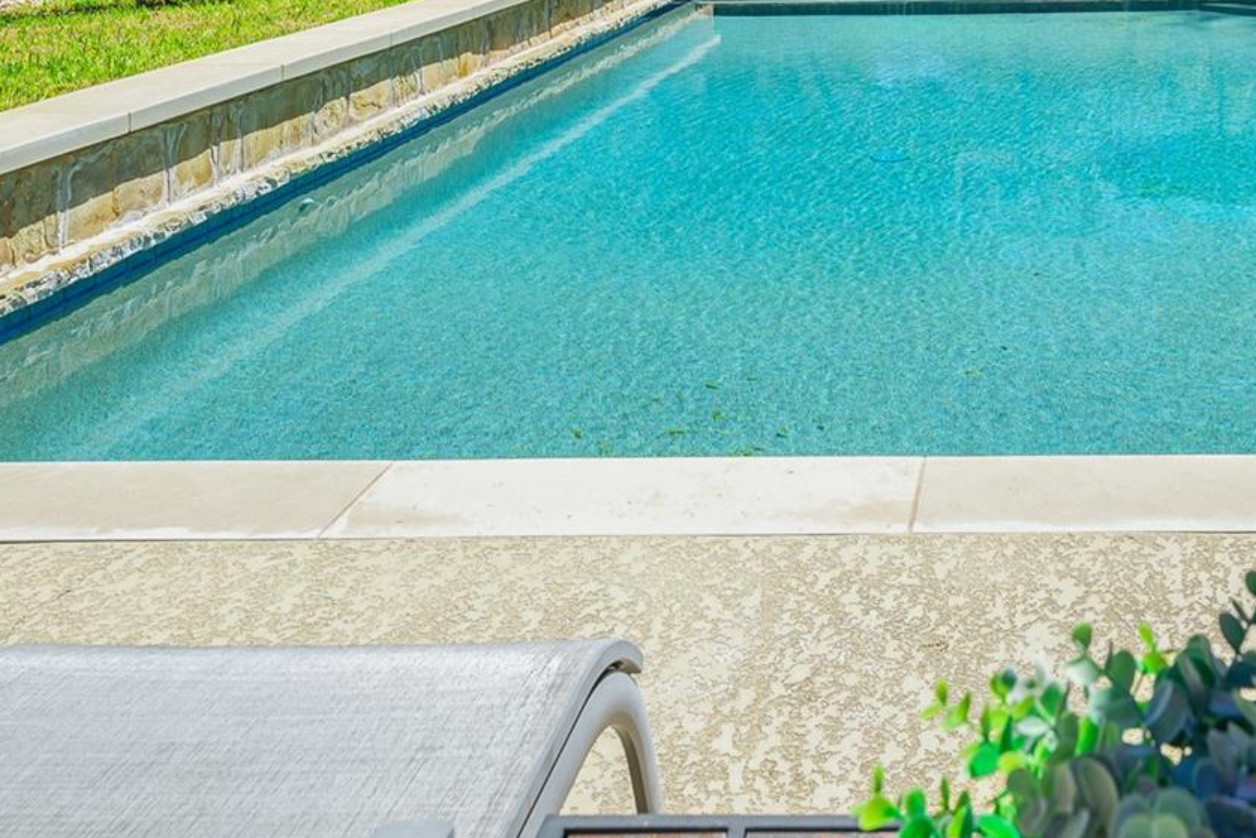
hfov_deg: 41.2
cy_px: -169
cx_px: 1036
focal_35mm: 45
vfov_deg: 26.4
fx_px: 1578
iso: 250
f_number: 8
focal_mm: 18.5
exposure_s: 1/80
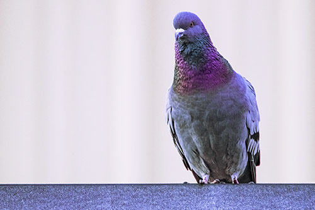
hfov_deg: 1.7
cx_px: 158
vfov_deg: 1.1
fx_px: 10496
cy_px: 105
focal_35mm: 1200
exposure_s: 1/1250
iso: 3200
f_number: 13
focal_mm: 1200
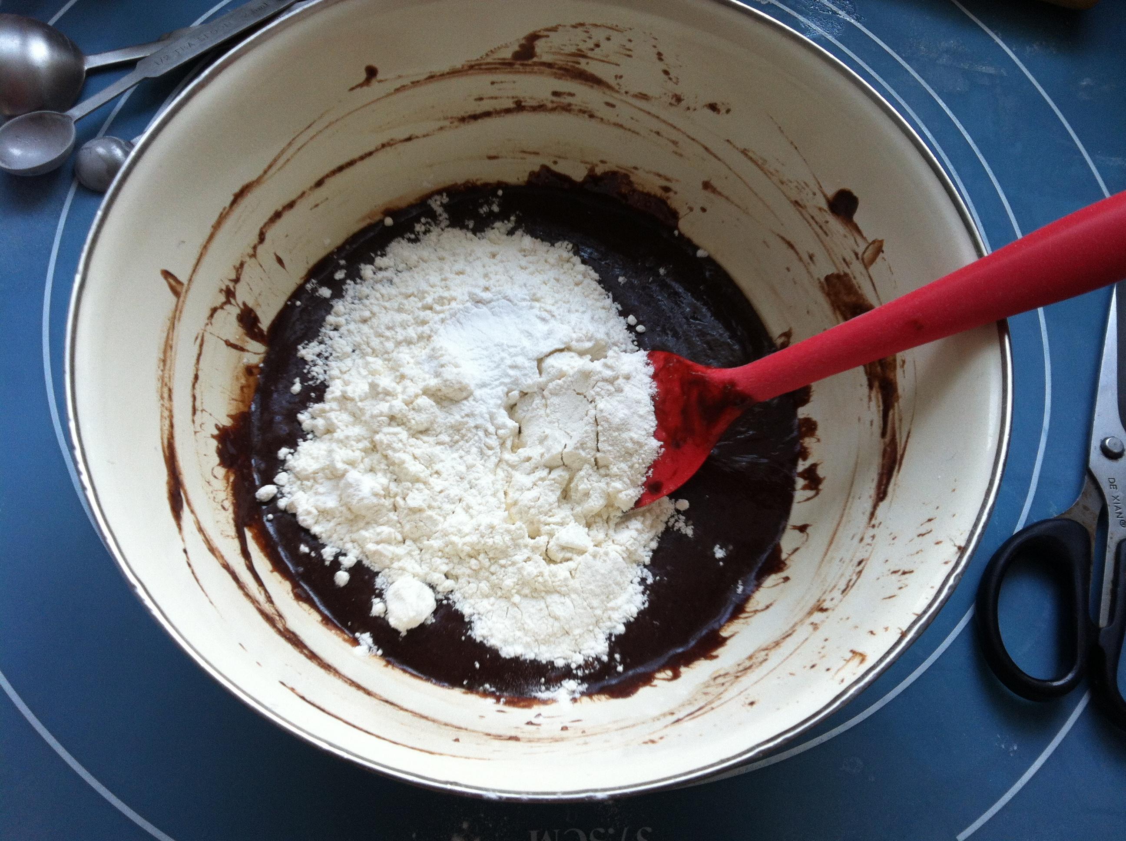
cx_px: 563
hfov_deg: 52.7
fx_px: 1137
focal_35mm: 35
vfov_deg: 40.6
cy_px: 420
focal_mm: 3.85
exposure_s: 1/30
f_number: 2.8
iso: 80
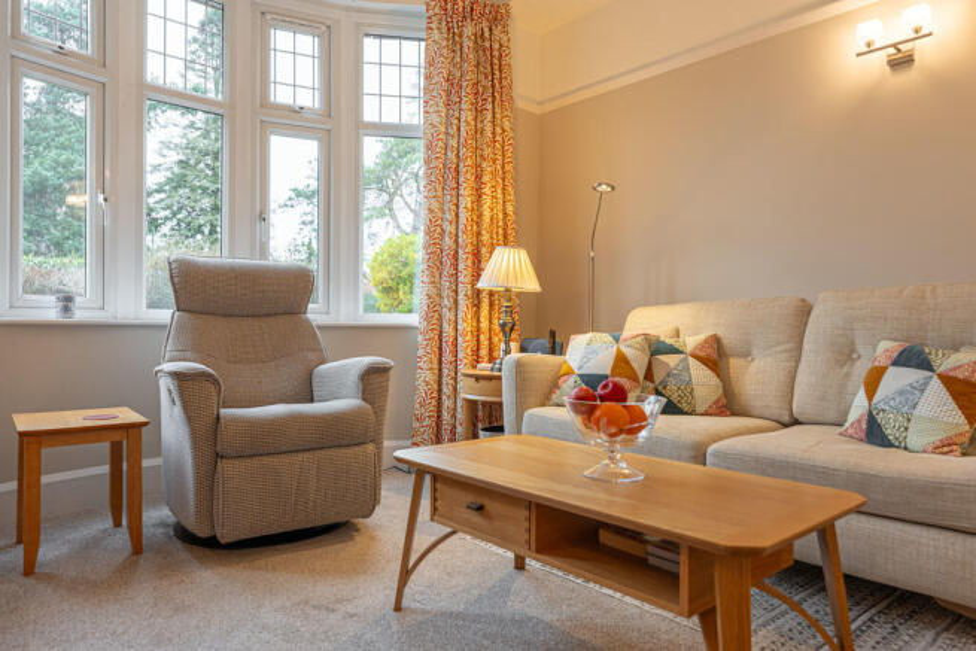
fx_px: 651
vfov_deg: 53.2
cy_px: 326
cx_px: 488
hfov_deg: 73.7
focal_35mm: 24
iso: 320
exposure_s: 1/125
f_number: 4.5
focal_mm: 24
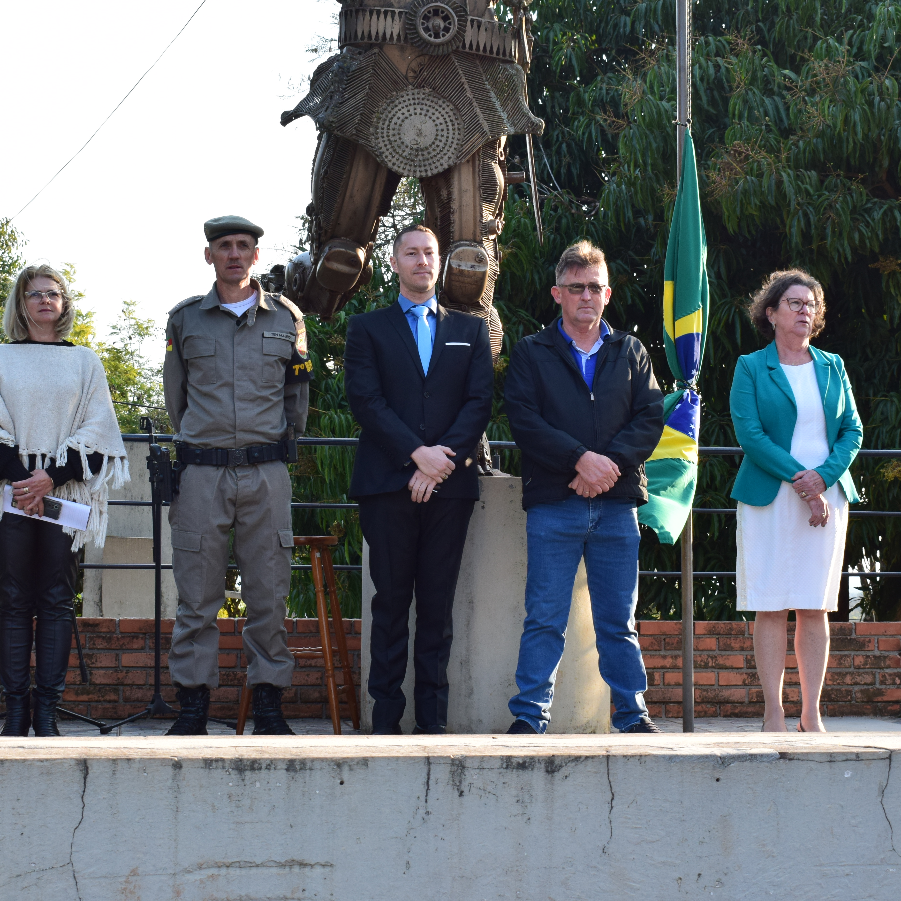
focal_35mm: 64
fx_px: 1875
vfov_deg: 27.0
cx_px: 418
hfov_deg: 27.0
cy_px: 439
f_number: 10
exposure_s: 1/200
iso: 400
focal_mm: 31
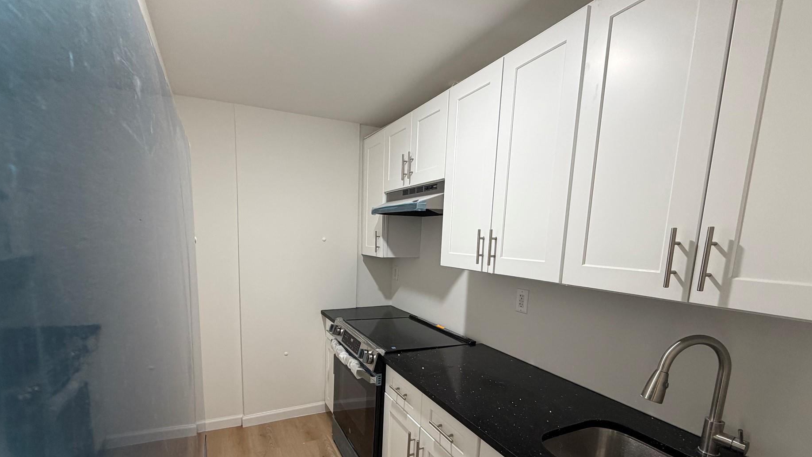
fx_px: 366
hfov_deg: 95.8
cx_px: 382
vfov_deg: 62.8
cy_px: 294
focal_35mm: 17
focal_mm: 2.22
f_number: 2.2
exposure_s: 1/60
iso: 200
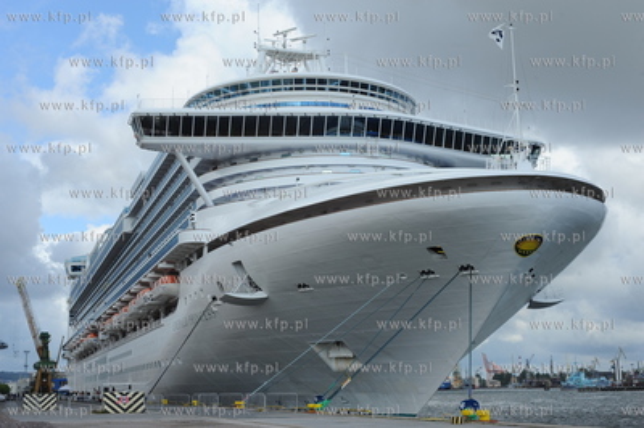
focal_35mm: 50
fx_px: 894
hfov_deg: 39.6
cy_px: 214
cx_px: 322
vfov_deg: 26.9
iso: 200
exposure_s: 1/400
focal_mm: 50
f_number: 8
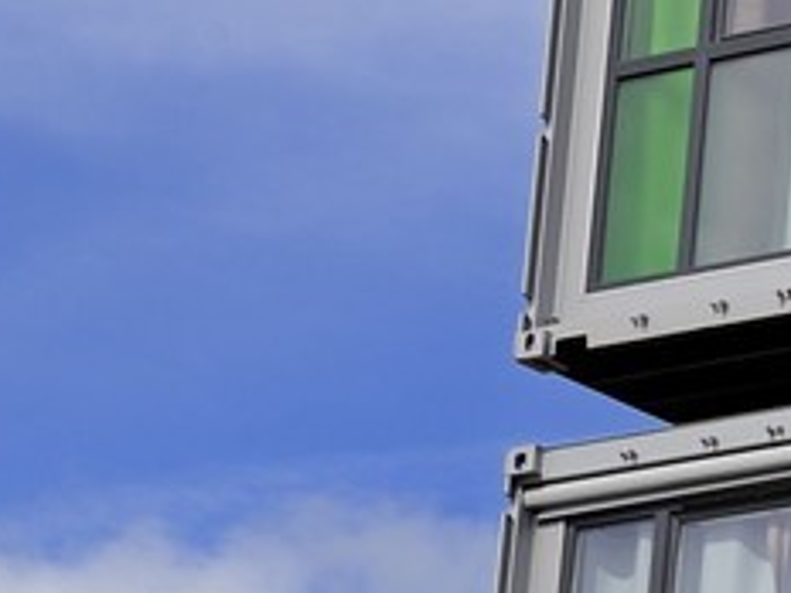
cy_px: 852
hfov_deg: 6.7
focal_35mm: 265
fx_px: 6055
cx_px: 2407
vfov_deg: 5.6
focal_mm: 40
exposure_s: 1/200
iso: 200
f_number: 13
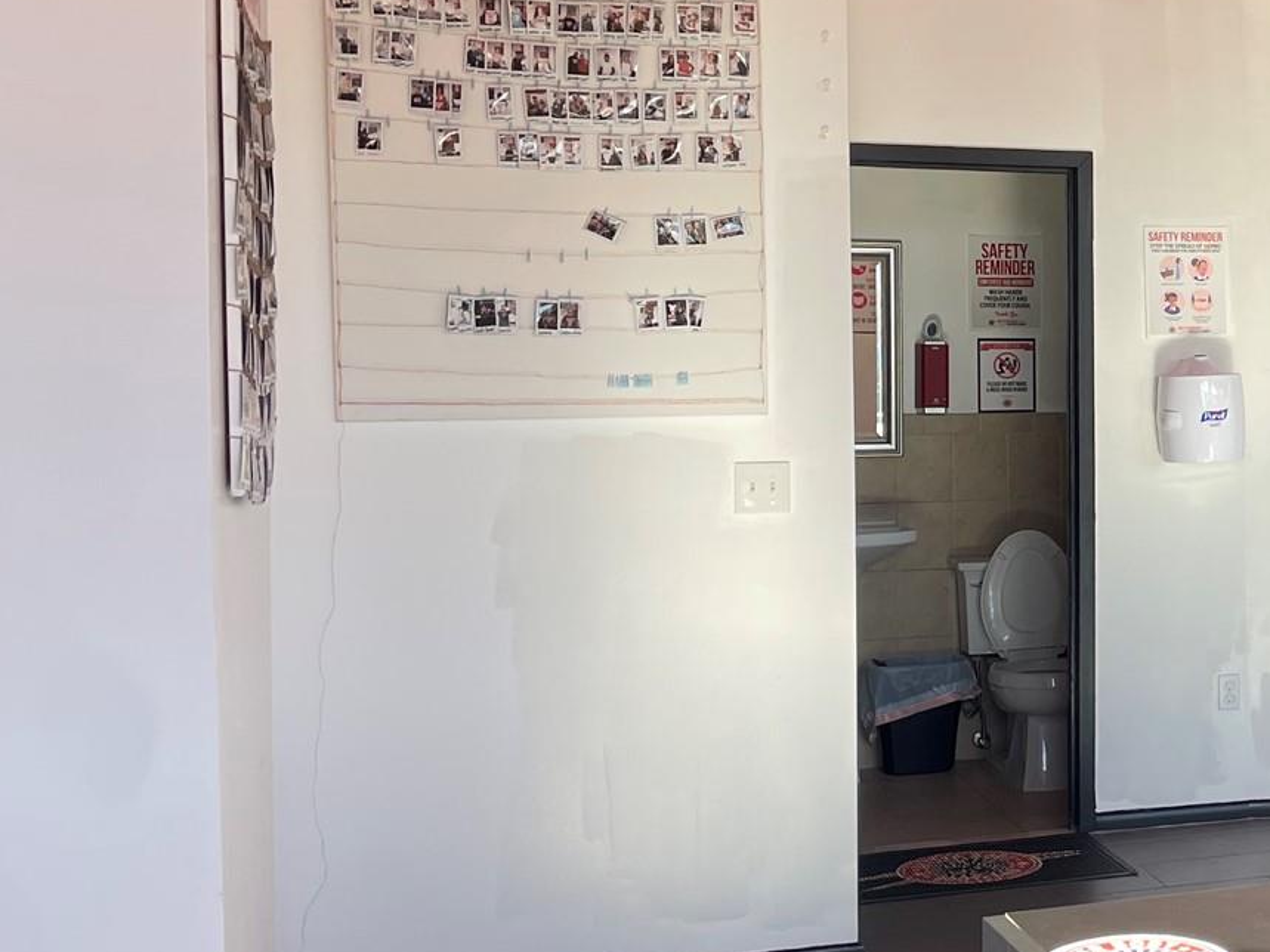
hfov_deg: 27.8
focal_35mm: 62
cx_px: 1478
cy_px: 407
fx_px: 2274
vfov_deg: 23.6
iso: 32
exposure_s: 1/228
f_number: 1.6
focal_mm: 4.2
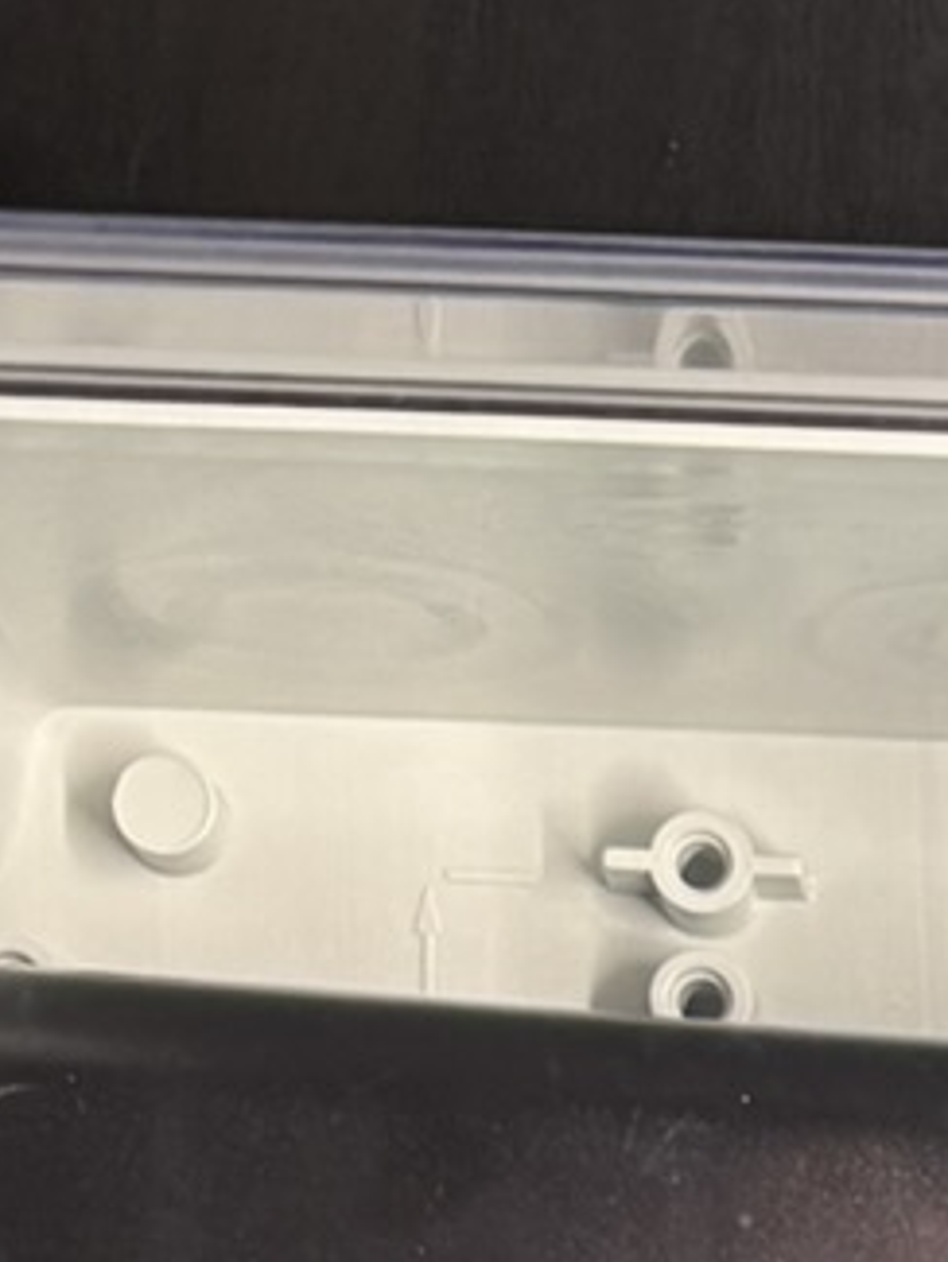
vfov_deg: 11.2
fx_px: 5985
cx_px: 1632
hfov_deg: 8.7
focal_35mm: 164
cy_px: 2326
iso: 100
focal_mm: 5.96
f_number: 1.6
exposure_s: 1/58
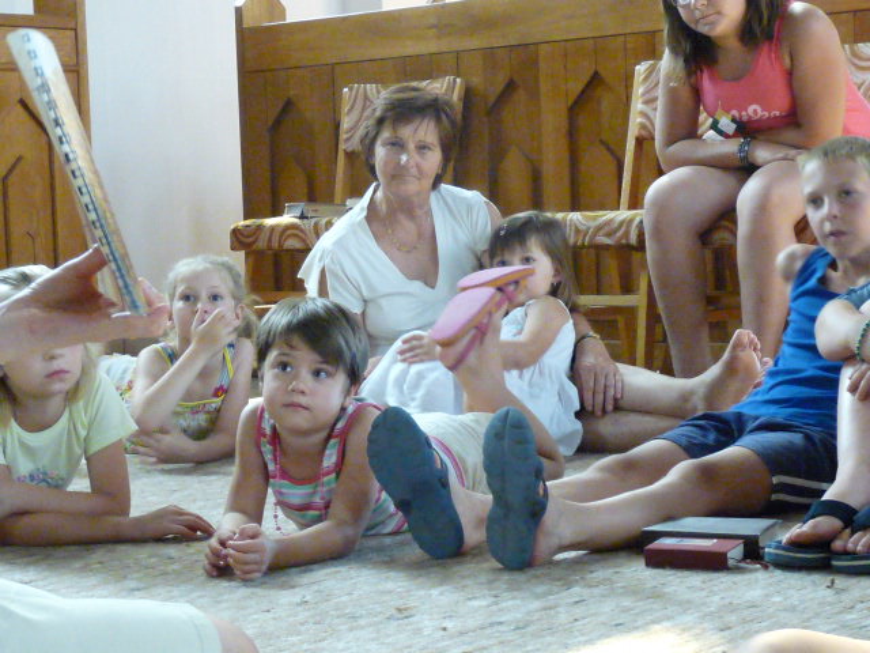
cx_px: 435
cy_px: 326
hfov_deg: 25.0
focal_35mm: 78
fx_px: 1960
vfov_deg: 18.9
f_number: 3
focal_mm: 7.8
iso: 800
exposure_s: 1/20
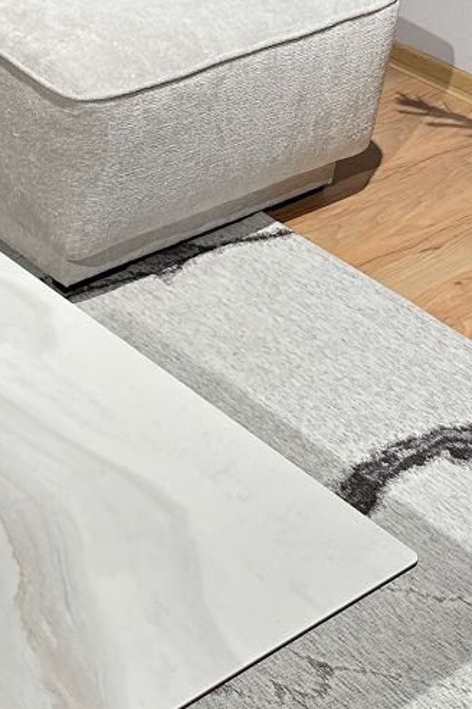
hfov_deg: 17.2
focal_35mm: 76
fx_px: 1497
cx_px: -66
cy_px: 285
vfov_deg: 26.6
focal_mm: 6.86
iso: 250
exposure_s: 1/100
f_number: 1.78
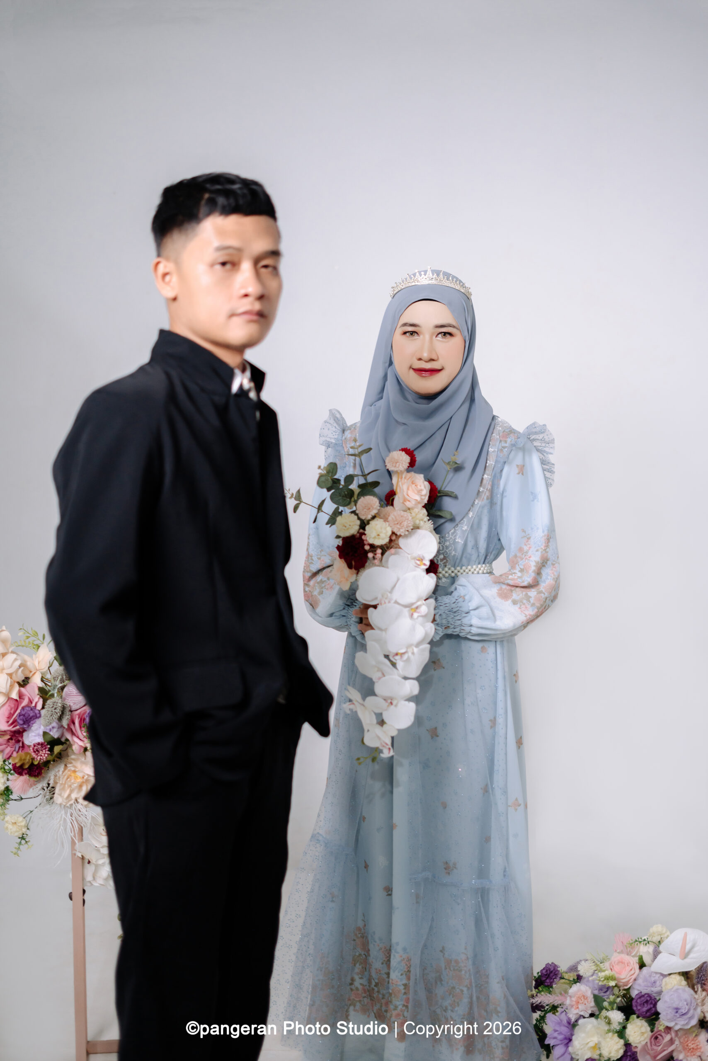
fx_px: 1474
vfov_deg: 39.6
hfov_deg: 27.0
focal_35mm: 50
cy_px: 530
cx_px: 354
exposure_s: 1/125
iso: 320
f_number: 2
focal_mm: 50
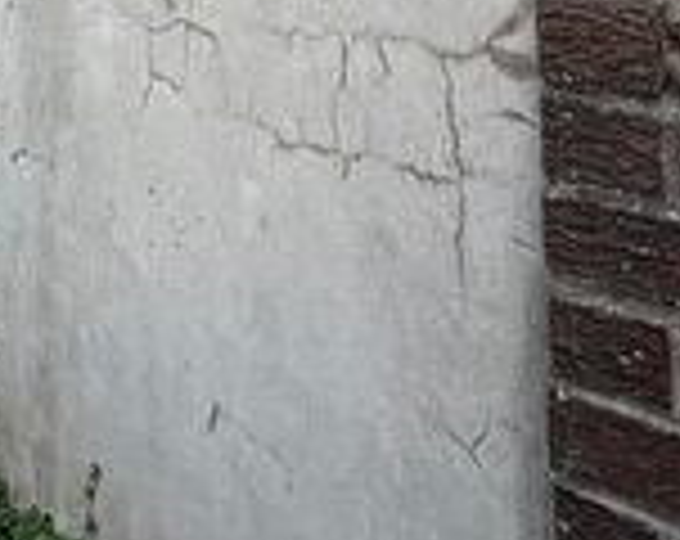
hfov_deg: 31.5
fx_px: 1184
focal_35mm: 59
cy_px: -295
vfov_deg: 21.2
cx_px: 176
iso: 64
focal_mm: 1.57
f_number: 1.8
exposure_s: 1/99
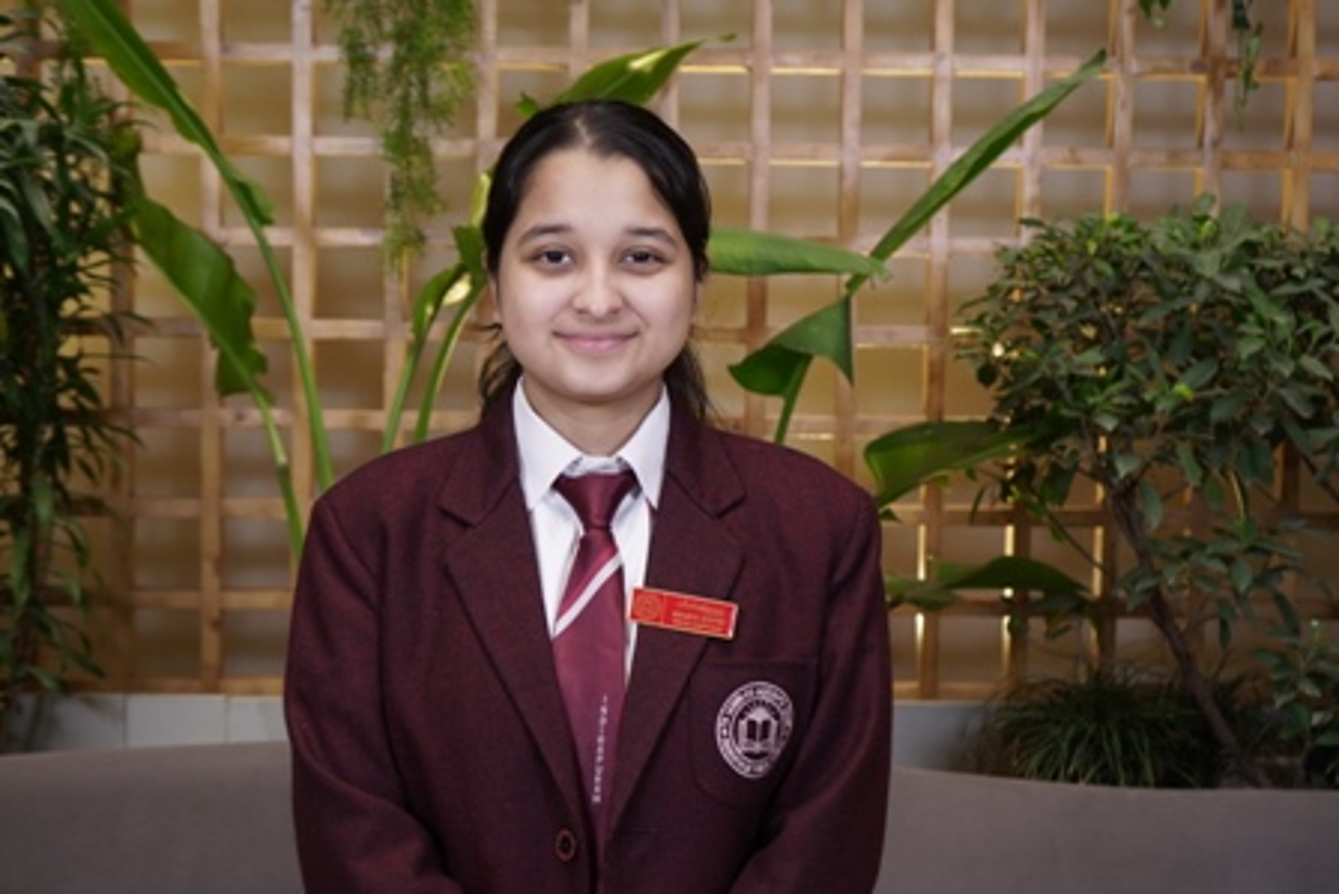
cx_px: 670
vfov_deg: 23.8
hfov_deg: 35.0
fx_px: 2121
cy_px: 447
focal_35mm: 57
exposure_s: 1/80
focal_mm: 38
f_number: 4.5
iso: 320
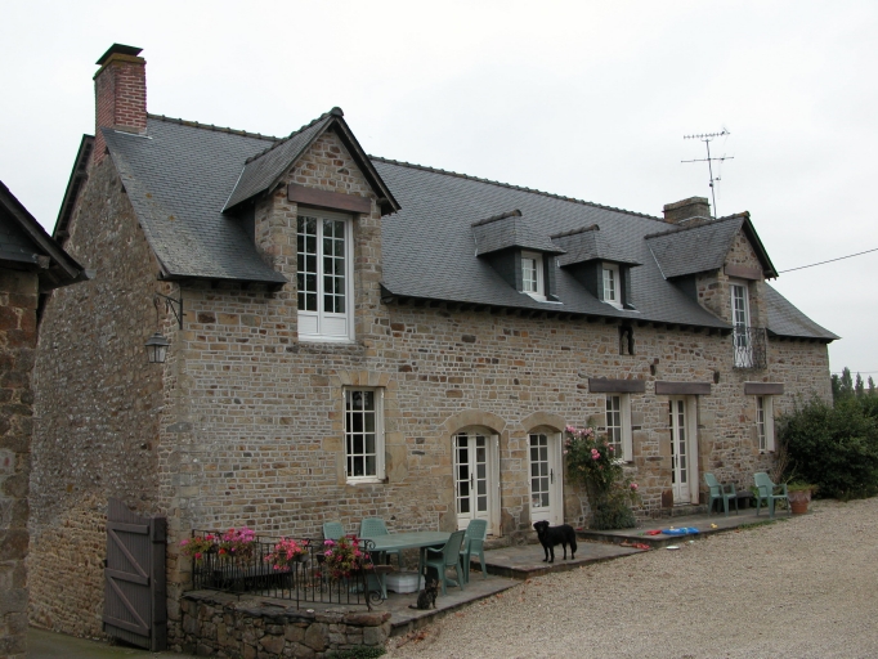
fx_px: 888
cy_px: 330
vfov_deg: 40.7
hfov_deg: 52.6
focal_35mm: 35
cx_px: 439
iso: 100
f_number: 4
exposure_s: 1/124
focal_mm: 8.9
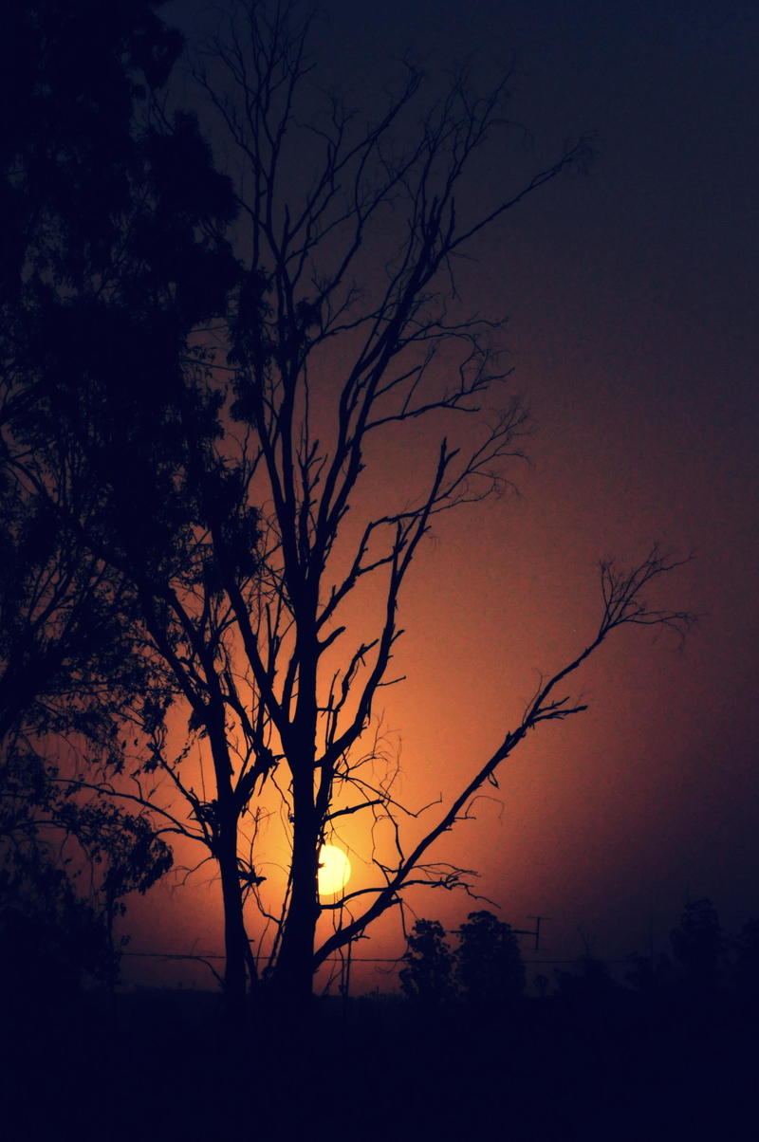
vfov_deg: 11.8
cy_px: 571
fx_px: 5515
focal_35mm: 174
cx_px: 380
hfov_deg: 7.9
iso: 1000
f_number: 29
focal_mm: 116
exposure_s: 1/3200
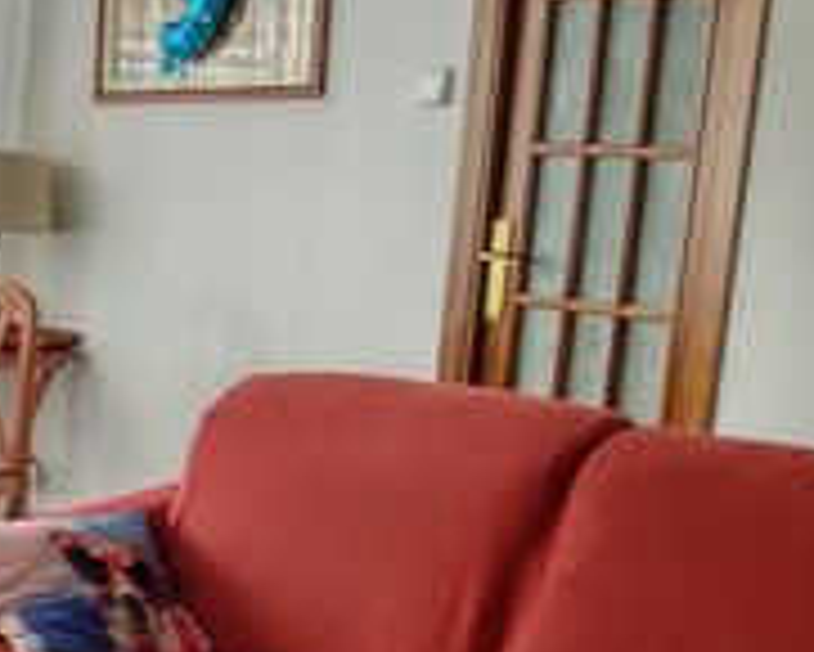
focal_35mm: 84
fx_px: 2025
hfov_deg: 19.9
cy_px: 639
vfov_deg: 17.9
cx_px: -378
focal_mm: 3.83
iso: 125
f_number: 2.2
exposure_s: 1/50
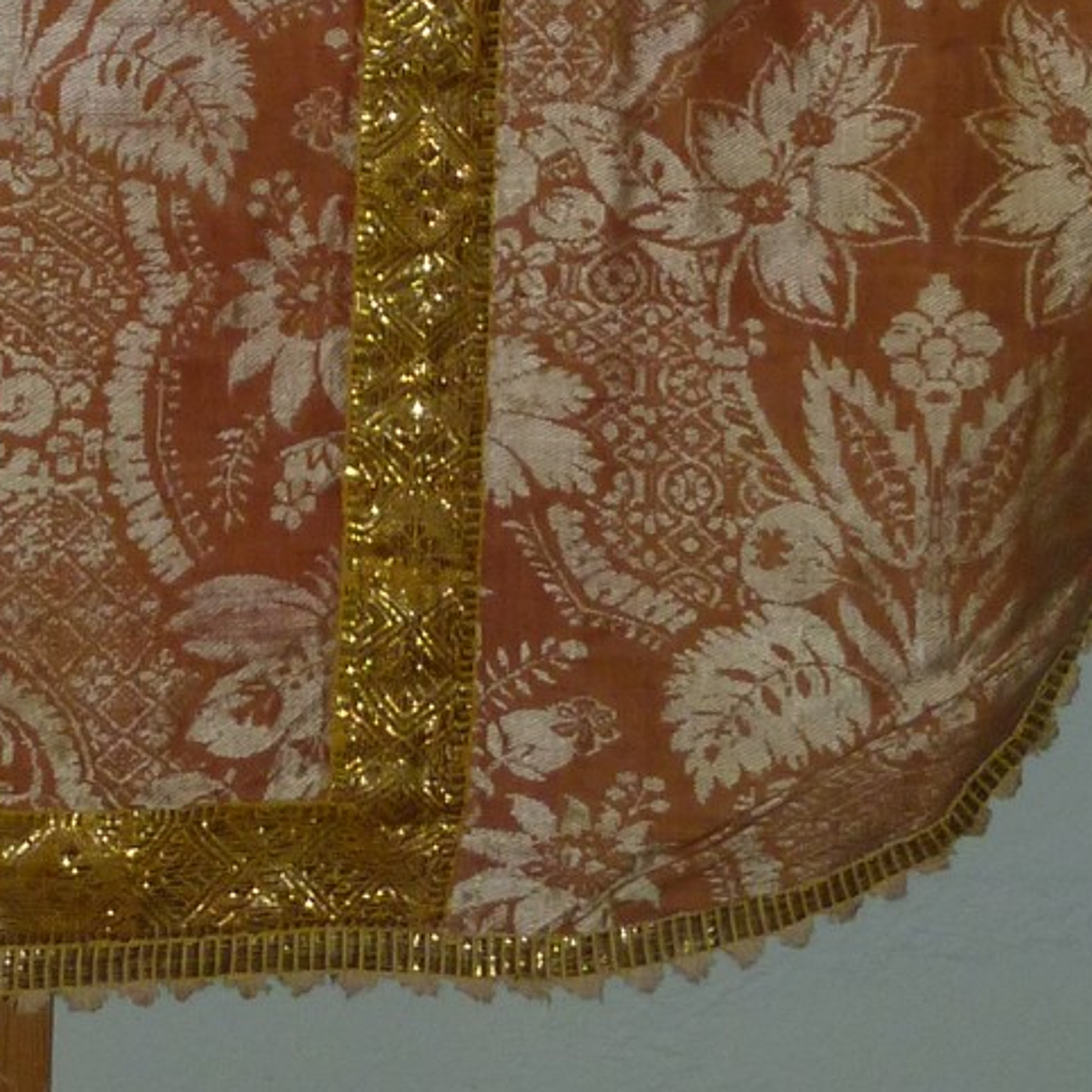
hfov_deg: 11.5
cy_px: -947
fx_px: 5354
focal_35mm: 150
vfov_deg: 10.8
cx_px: -2
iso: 160
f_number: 3.7
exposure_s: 1/30
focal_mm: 7.4
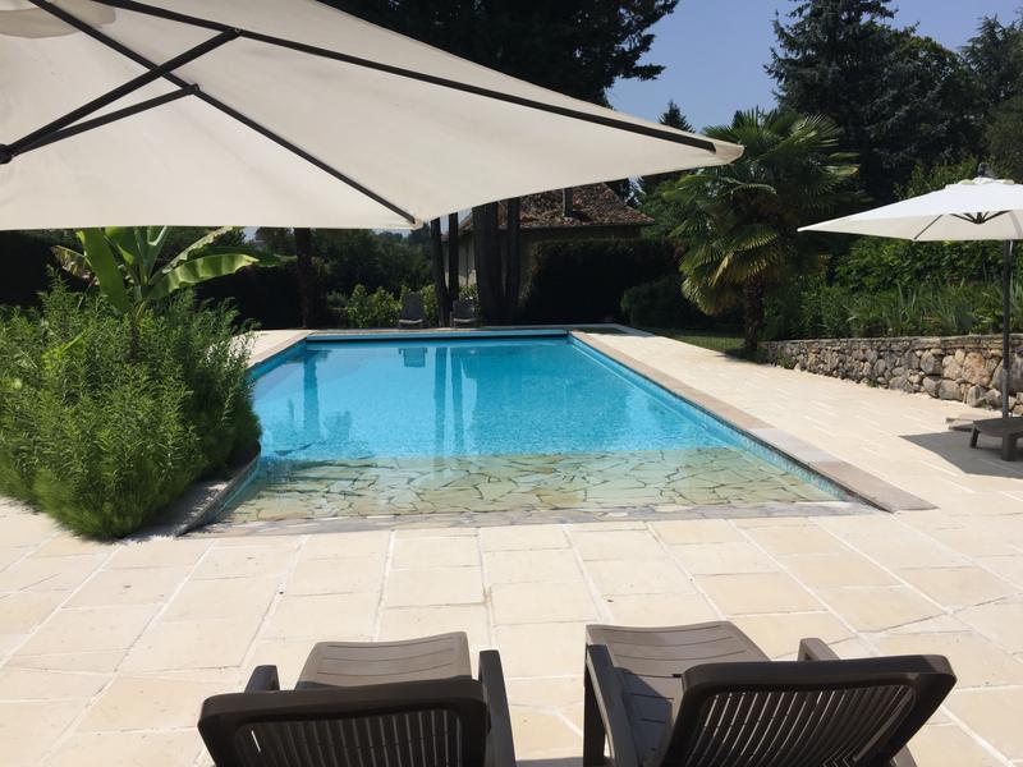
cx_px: 512
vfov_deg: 48.2
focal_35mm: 29
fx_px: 857
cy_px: 384
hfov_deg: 61.7
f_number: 2.2
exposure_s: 1/4405
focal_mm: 4.15
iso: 32
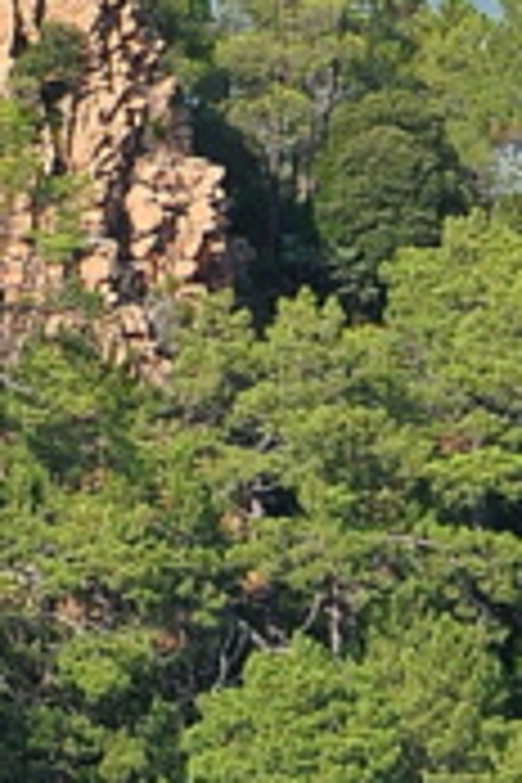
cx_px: -1249
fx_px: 11244
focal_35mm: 517
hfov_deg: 2.6
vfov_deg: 3.9
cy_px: 1575
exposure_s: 1/400
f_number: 10
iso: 400
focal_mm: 50
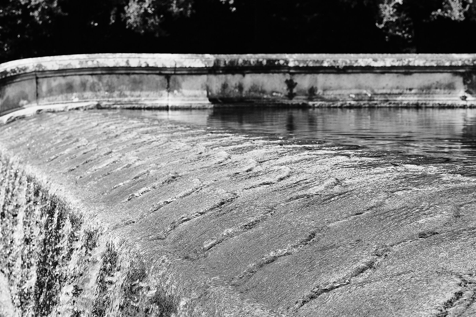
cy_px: 158
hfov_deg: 18.1
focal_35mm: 113
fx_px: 1494
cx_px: 238
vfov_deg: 12.1
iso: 800
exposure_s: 1/300
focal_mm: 75
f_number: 11
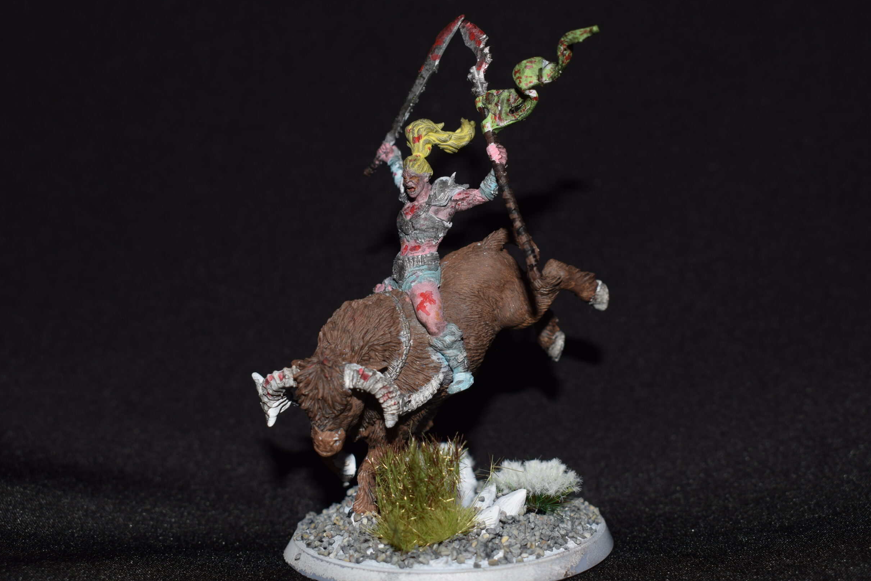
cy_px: 302
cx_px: 449
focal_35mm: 57
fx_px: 1379
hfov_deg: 35.0
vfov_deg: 23.8
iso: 100
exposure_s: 1/60
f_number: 8
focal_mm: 36
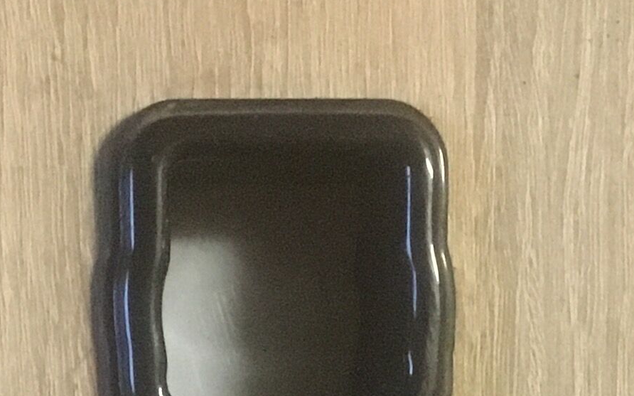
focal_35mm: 139
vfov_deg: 8.7
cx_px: -50
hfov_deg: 14.7
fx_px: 2401
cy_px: 899
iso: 250
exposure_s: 1/17
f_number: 2.2
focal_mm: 4.15
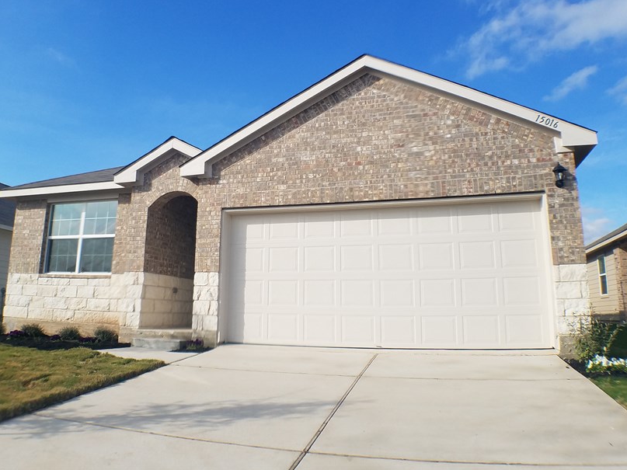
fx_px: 598
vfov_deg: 42.6
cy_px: 173
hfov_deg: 55.3
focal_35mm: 33
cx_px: 285
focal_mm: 4.2
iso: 50
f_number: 1.7
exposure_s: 1/2376
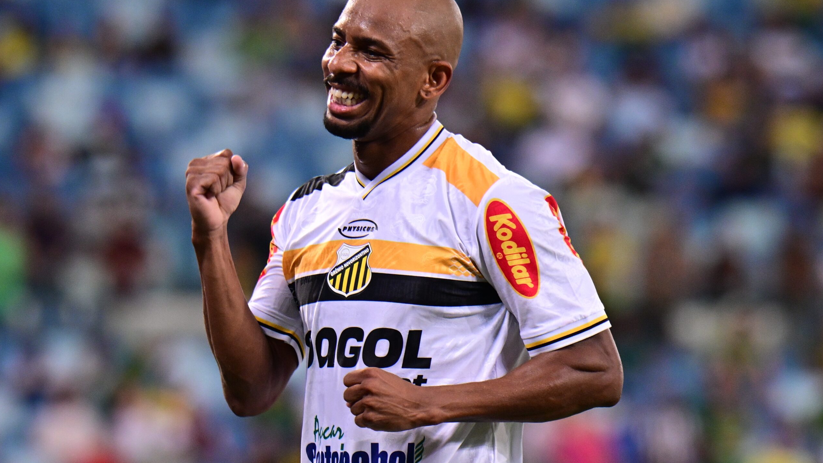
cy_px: 212
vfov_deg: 5.5
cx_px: 410
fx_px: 4823
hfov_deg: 9.8
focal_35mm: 221
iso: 1250
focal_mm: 210
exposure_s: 1/640
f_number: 2.8
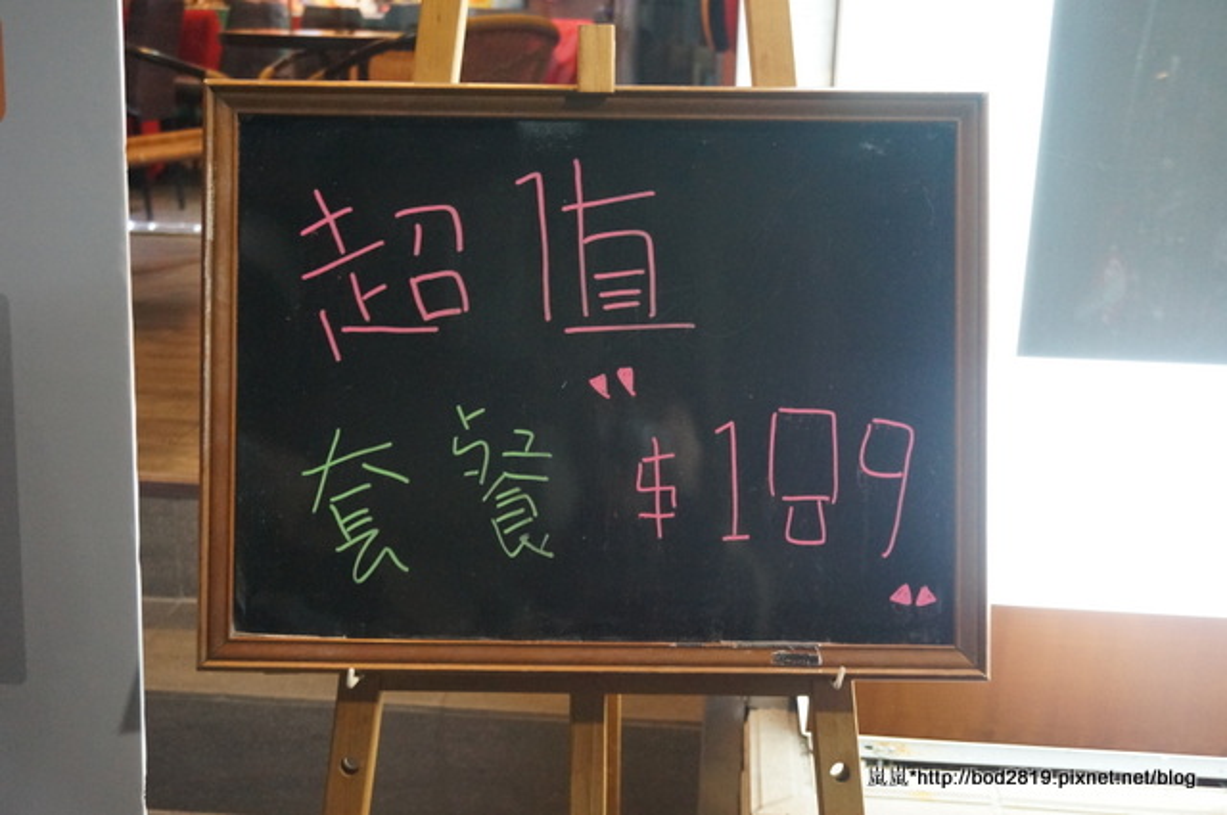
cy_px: 408
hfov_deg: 49.6
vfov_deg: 34.1
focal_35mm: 39
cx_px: 614
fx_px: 1328
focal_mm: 26
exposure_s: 1/40
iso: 3200
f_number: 4.5
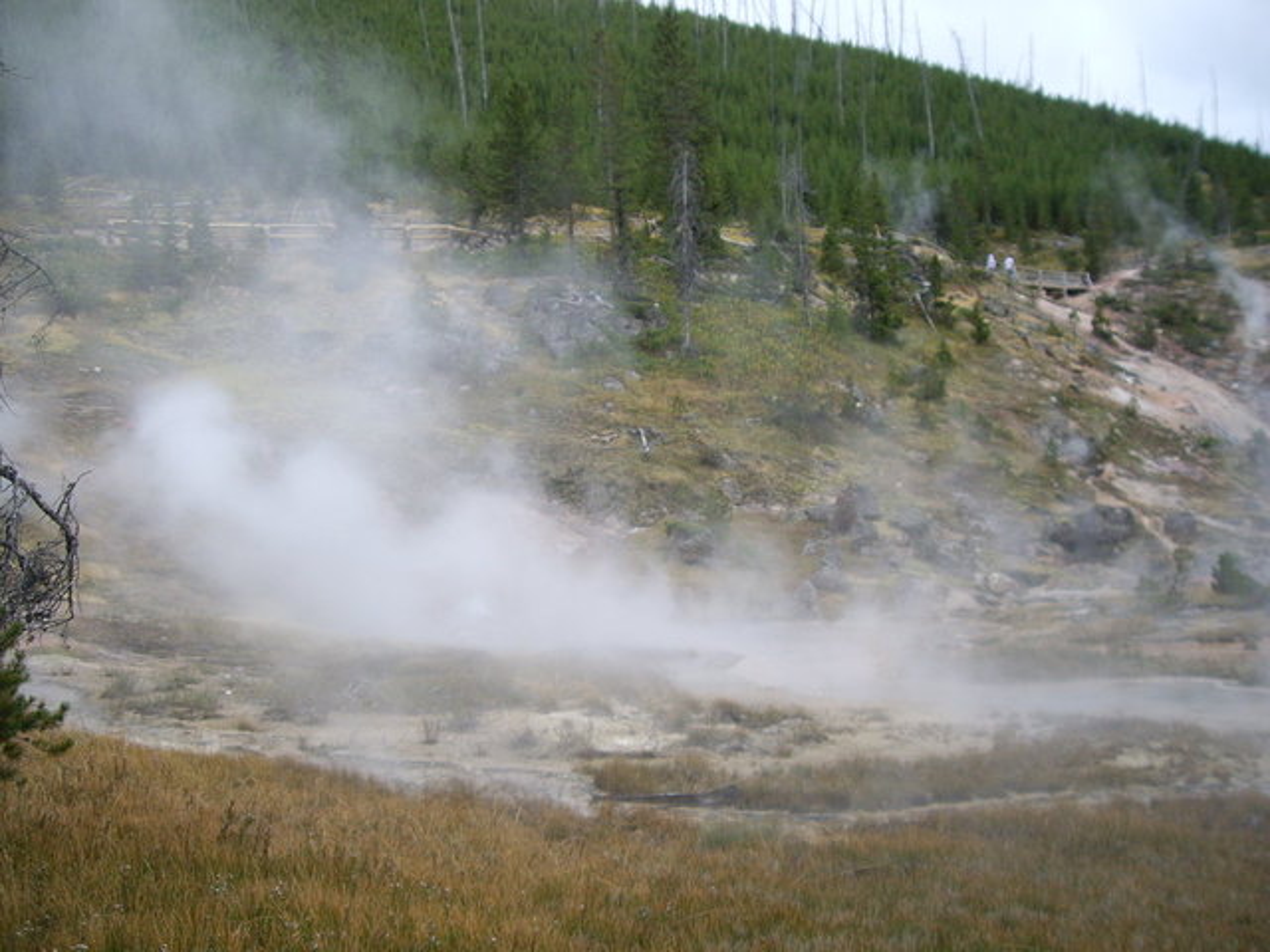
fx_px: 1394
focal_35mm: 38
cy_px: 476
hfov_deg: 49.0
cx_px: 635
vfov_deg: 37.7
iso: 100
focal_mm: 6.2
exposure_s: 1/250
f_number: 2.7
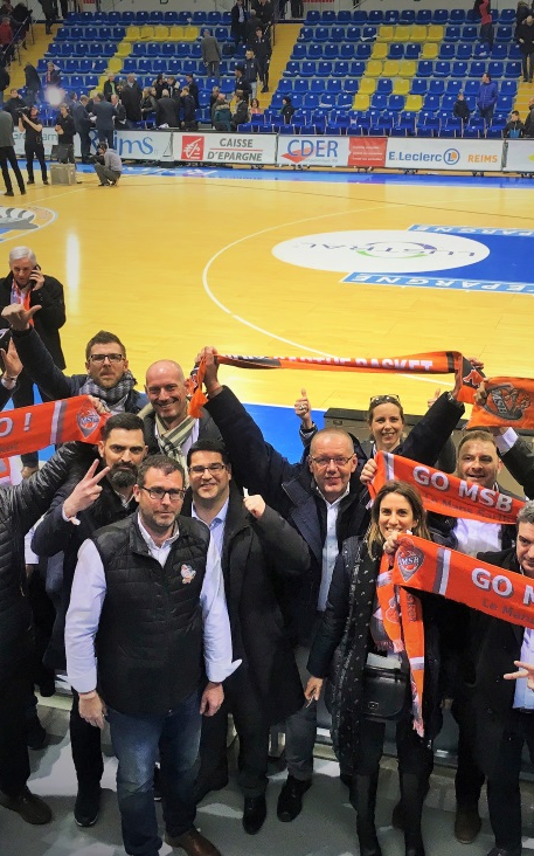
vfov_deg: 47.2
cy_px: 437
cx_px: 346
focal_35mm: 42
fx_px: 979
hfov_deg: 30.3
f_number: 2.2
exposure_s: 1/33
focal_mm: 4.15
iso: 40
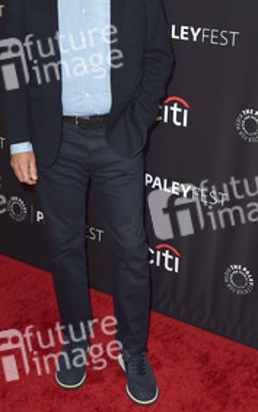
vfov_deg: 40.5
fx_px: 551
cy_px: 132
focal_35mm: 49
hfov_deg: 26.2
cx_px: 91
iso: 400
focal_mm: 34
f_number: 6.3
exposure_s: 1/200
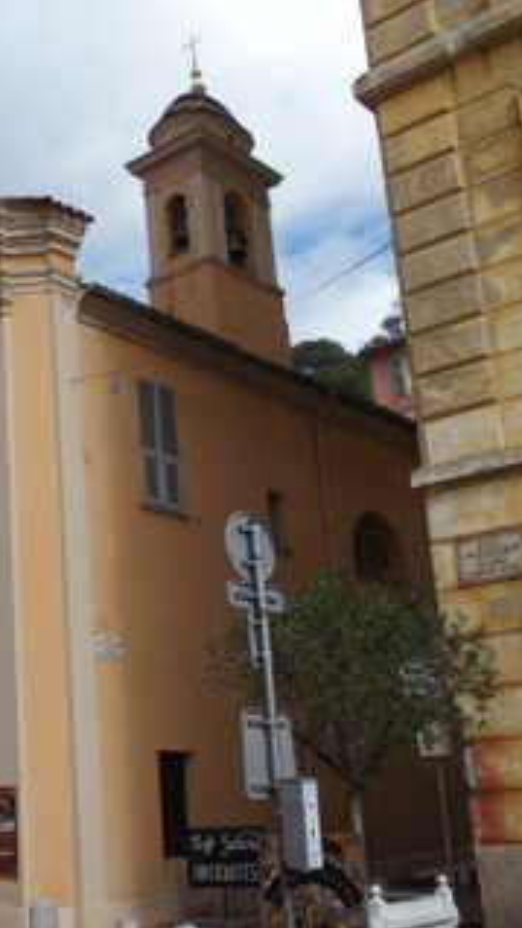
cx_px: -55
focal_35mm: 46
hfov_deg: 24.2
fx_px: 1131
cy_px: 499
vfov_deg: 44.5
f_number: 4
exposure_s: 1/1000
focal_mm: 6
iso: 100
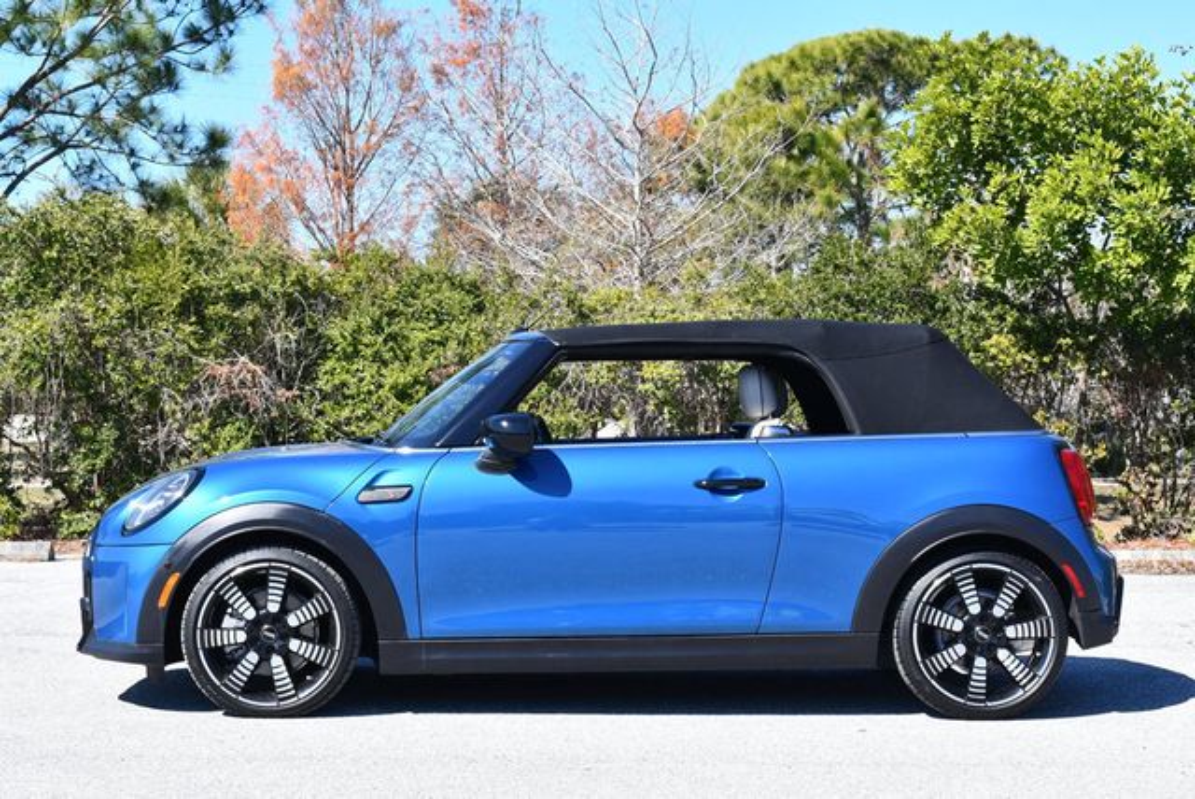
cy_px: 400
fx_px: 2326
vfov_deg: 19.5
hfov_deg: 28.8
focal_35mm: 70
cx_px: 598
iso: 200
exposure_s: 1/250
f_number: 8
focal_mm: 35
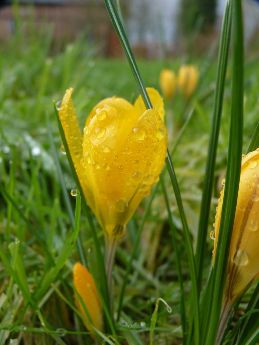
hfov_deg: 38.7
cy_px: 172
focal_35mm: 37
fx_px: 369
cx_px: 130
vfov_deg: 50.1
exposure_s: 1/80
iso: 160
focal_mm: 6.6
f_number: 3
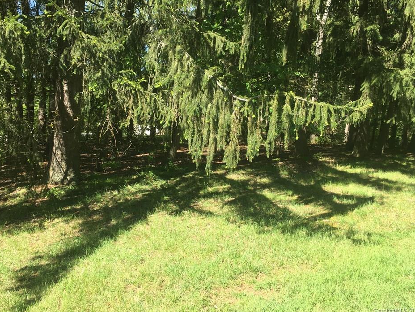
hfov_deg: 56.8
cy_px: 143
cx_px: 196
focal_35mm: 32
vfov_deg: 44.1
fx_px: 384
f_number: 2.2
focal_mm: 4.15
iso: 25
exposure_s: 1/447
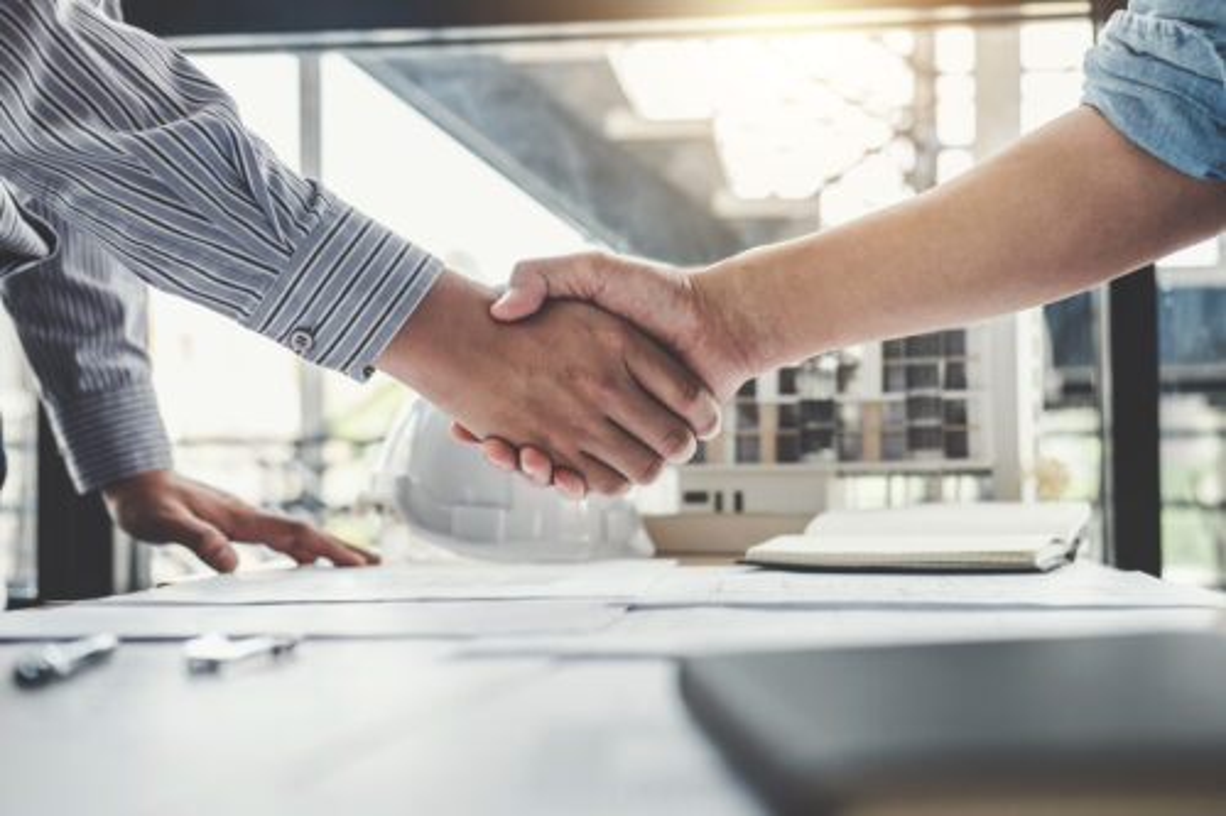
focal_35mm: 53
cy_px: 408
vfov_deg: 25.5
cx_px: 613
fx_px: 1804
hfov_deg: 37.5
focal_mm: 35
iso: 200
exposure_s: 1/125
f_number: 2.8
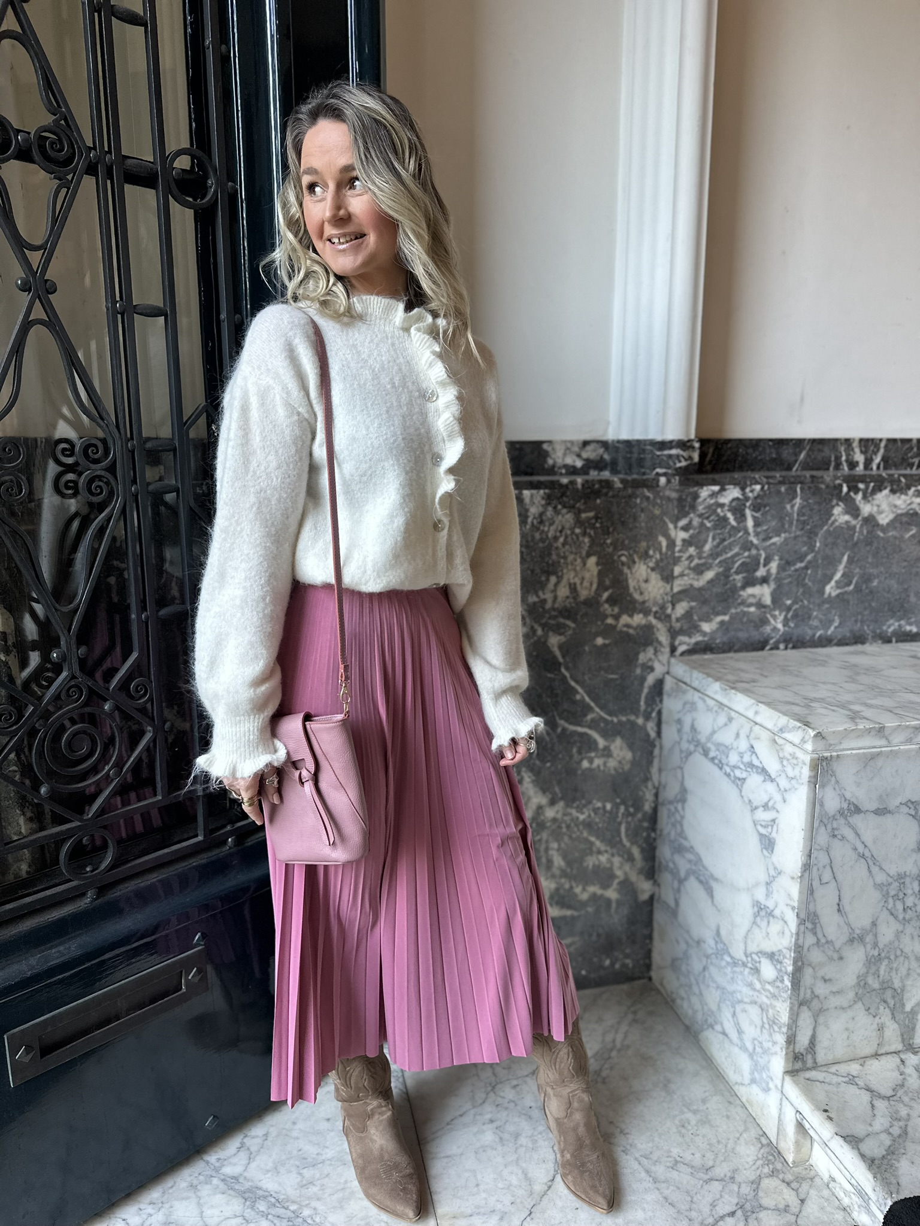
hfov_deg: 56.8
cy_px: 613
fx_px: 850
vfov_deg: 71.6
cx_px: 460
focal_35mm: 24
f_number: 1.78
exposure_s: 1/121
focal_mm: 6.86
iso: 160
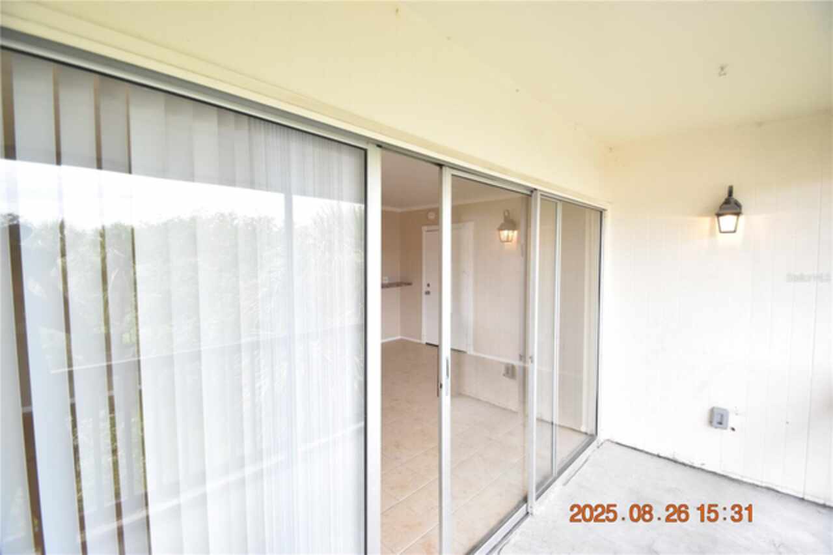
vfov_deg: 77.3
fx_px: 347
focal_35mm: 15
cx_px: 416
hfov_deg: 100.4
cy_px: 278
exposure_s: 1/180
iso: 800
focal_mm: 10
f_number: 3.5
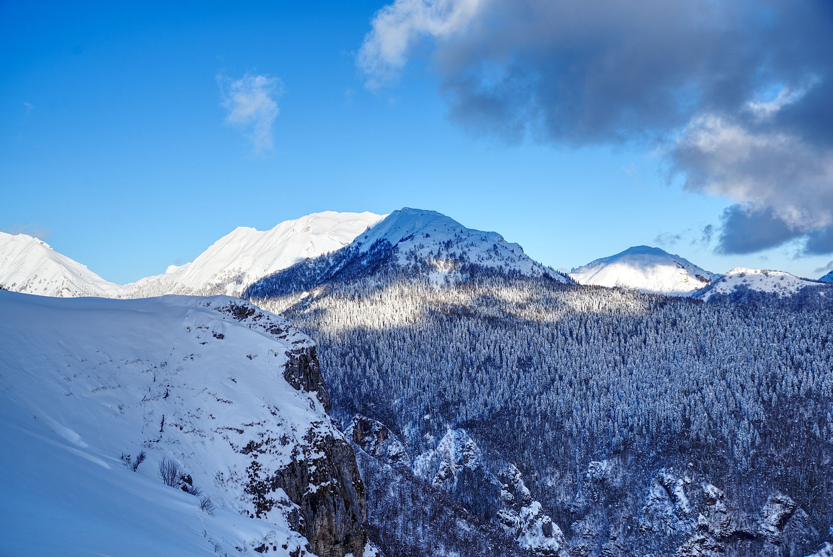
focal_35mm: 42
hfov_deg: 46.4
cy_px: 278
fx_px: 972
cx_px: 416
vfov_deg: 31.9
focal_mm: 42
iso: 100
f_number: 6.3
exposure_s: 1/640
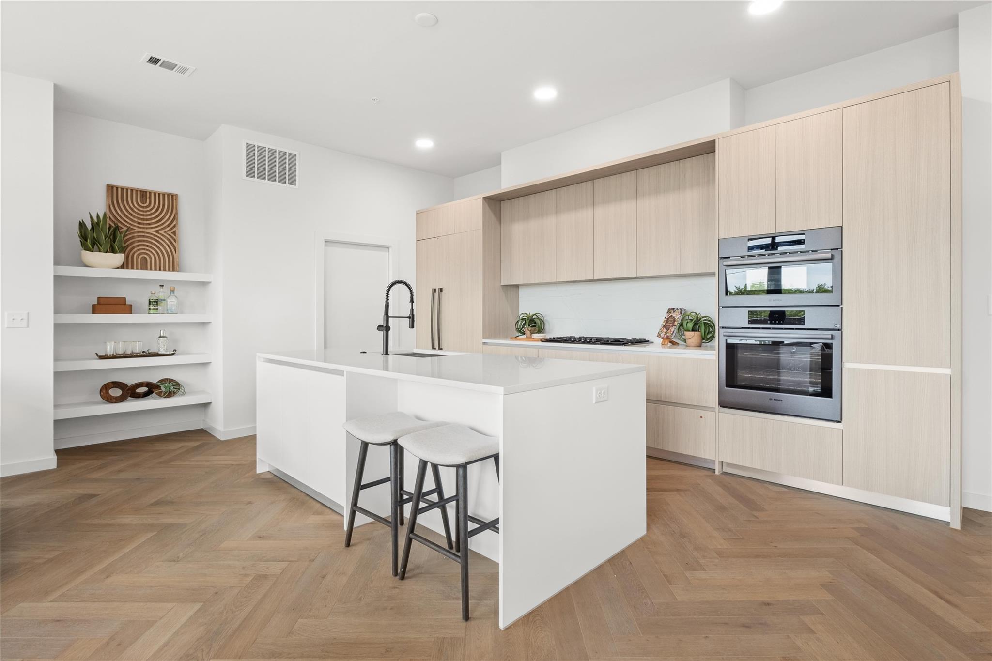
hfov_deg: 90.0
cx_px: 496
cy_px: 330
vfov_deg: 67.4
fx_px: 496
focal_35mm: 18
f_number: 8
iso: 400
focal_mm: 11.7
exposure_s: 1.2
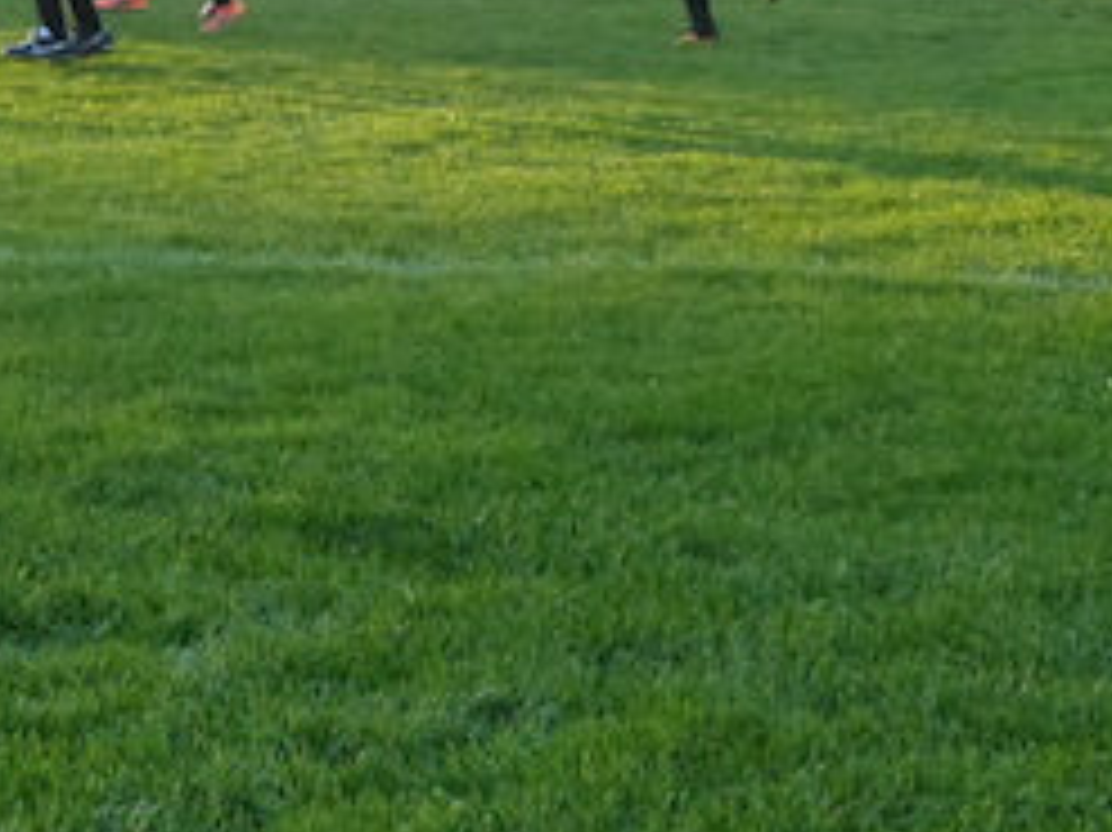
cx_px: 169
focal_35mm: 121
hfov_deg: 16.1
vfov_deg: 12.1
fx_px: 3885
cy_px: -22
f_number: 2.8
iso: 800
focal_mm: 10.1
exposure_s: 1/400
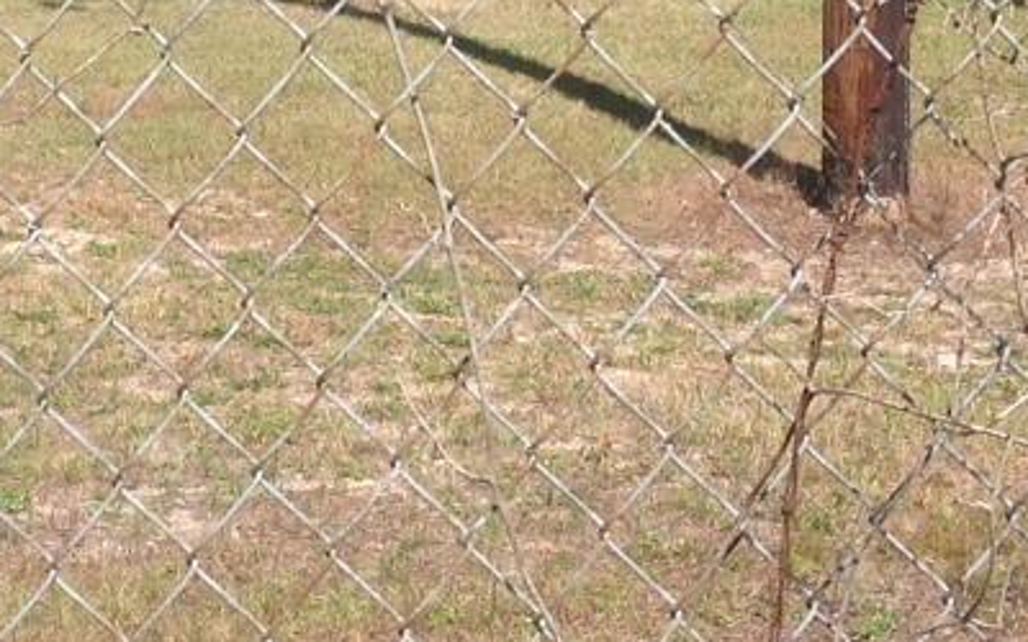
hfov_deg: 17.2
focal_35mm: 120
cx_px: 164
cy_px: -118
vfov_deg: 10.7
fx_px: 3362
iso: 50
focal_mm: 4.28
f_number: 2.4
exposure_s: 1/1681
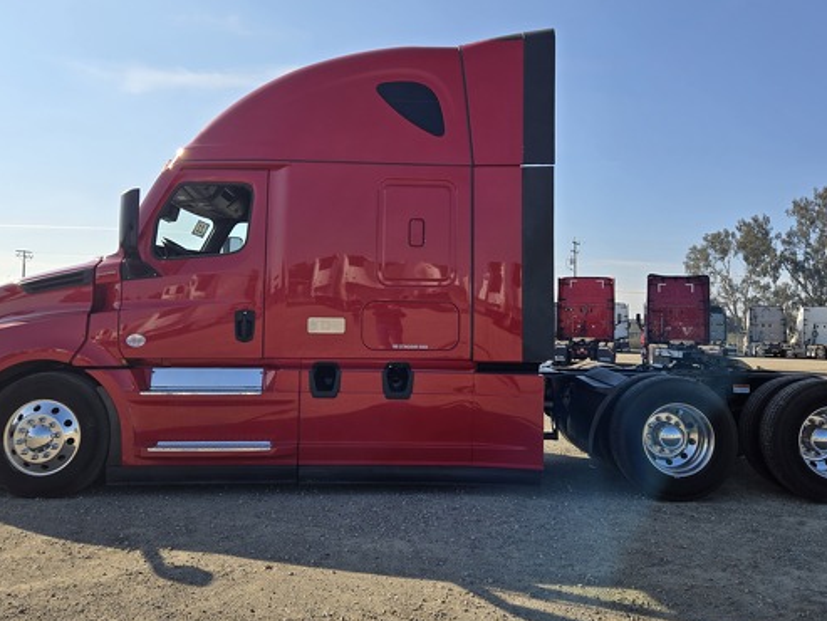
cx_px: 419
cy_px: 292
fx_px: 669
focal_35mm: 28
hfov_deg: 63.4
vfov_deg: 49.7
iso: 25
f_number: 1.8
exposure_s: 1/2027
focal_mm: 5.4
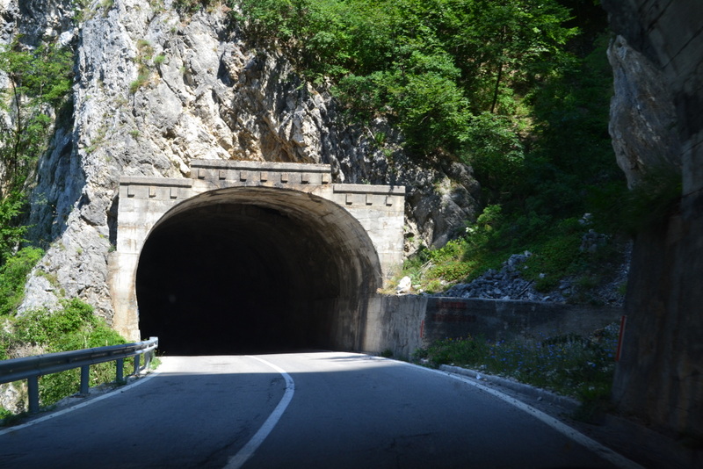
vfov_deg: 25.1
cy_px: 234
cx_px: 352
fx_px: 1055
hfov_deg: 36.9
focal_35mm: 54
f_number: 9
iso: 400
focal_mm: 36
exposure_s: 1/125
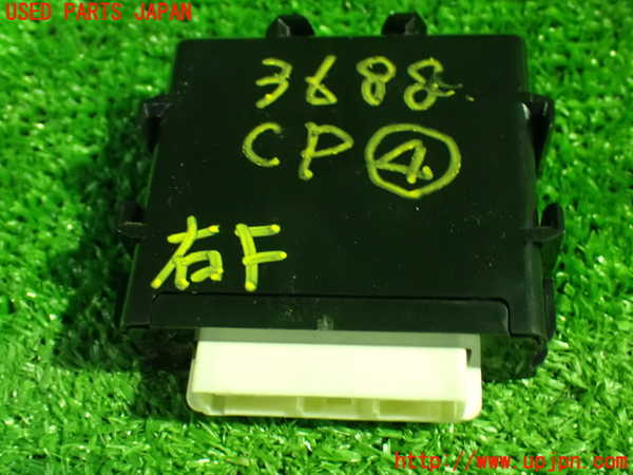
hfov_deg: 40.4
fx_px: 859
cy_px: 238
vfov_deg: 30.9
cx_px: 316
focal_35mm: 47
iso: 1600
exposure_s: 1/25
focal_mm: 8.4
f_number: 3.1
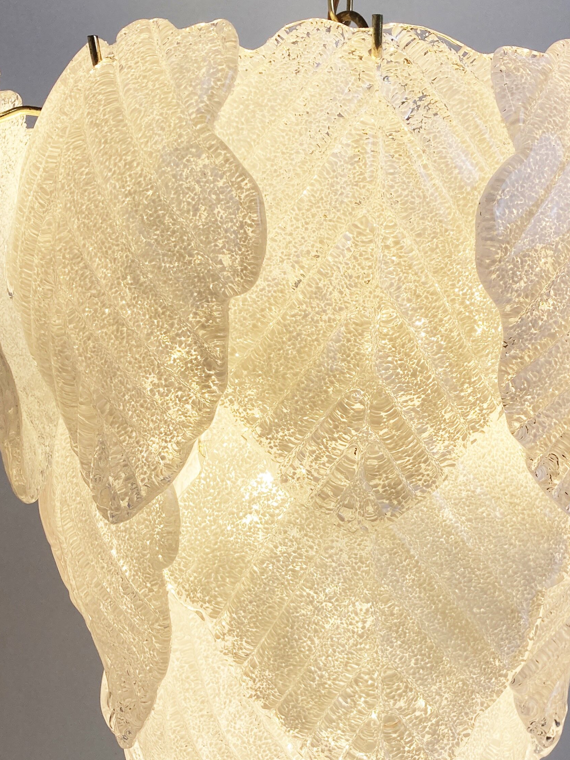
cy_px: 461
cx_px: 384
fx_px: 1010
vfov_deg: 41.0
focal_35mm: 46
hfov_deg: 31.3
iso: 20
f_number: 1.8
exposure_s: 1/317
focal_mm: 3.99
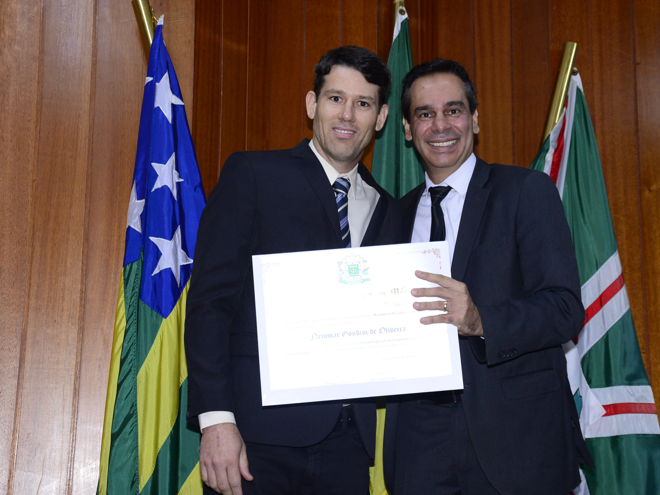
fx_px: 1201
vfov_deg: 23.3
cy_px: 247
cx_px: 357
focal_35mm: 63
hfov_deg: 30.7
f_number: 6.3
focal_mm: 58
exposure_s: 1/125
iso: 2500
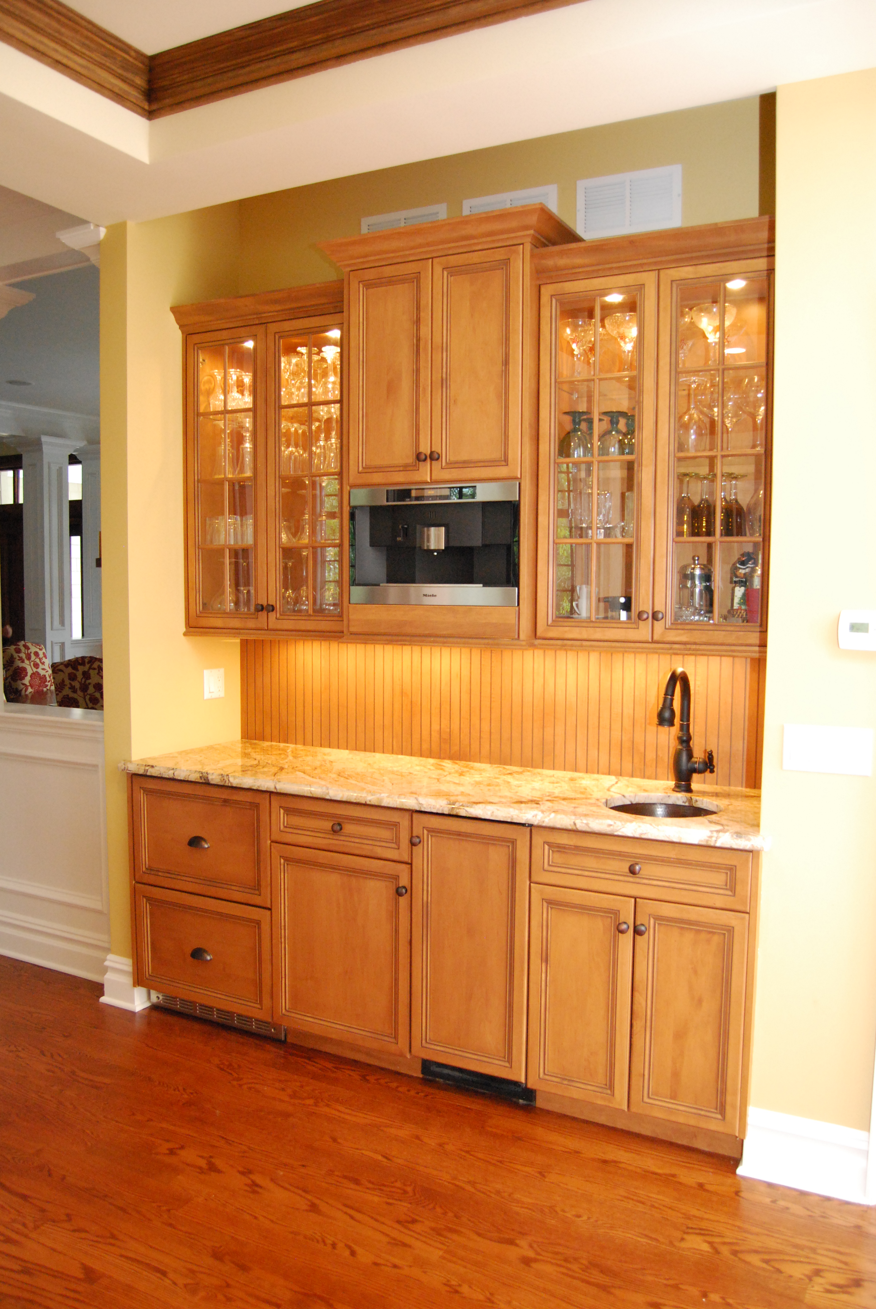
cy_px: 654
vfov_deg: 67.3
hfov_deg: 48.0
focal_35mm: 27
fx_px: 983
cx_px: 438
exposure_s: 1/60
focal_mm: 18
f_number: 4
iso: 1600
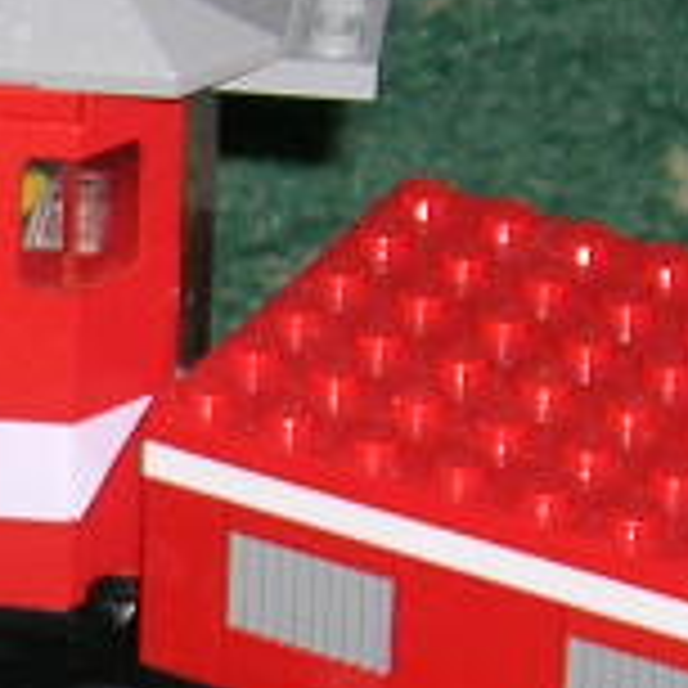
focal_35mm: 272
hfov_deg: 6.3
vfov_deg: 6.4
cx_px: -436
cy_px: 540
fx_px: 6116
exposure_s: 1/60.1
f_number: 3.2
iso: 50
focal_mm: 7.7
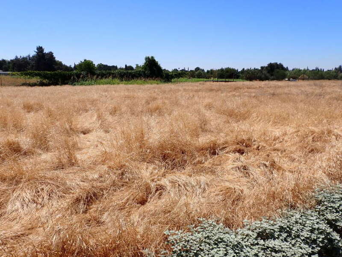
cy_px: 128
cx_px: 171
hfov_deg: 60.0
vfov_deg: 46.8
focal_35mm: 30
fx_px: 296
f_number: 9
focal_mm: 5.4
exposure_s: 1/320
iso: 100
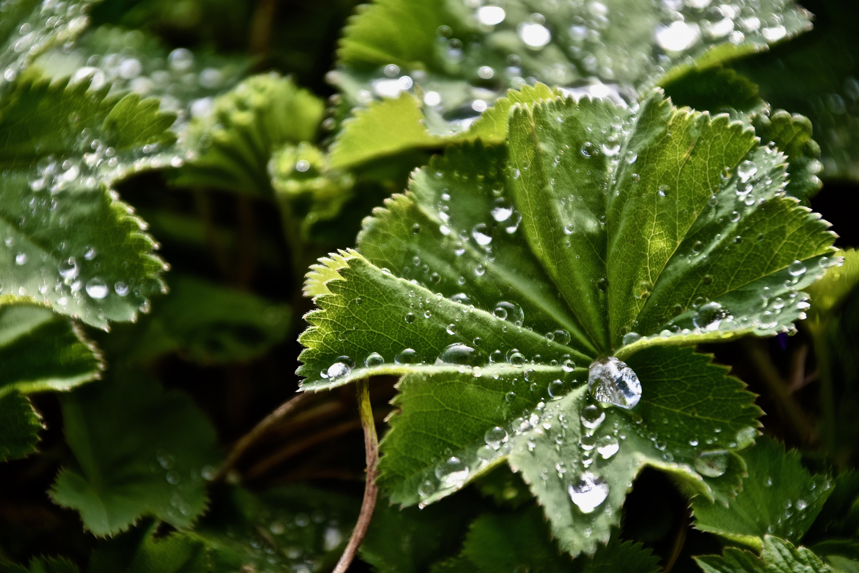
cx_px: 430
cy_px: 286
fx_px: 7158
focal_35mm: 300
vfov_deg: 4.6
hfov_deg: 6.9
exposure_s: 1/200
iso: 100
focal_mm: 200
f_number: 6.3
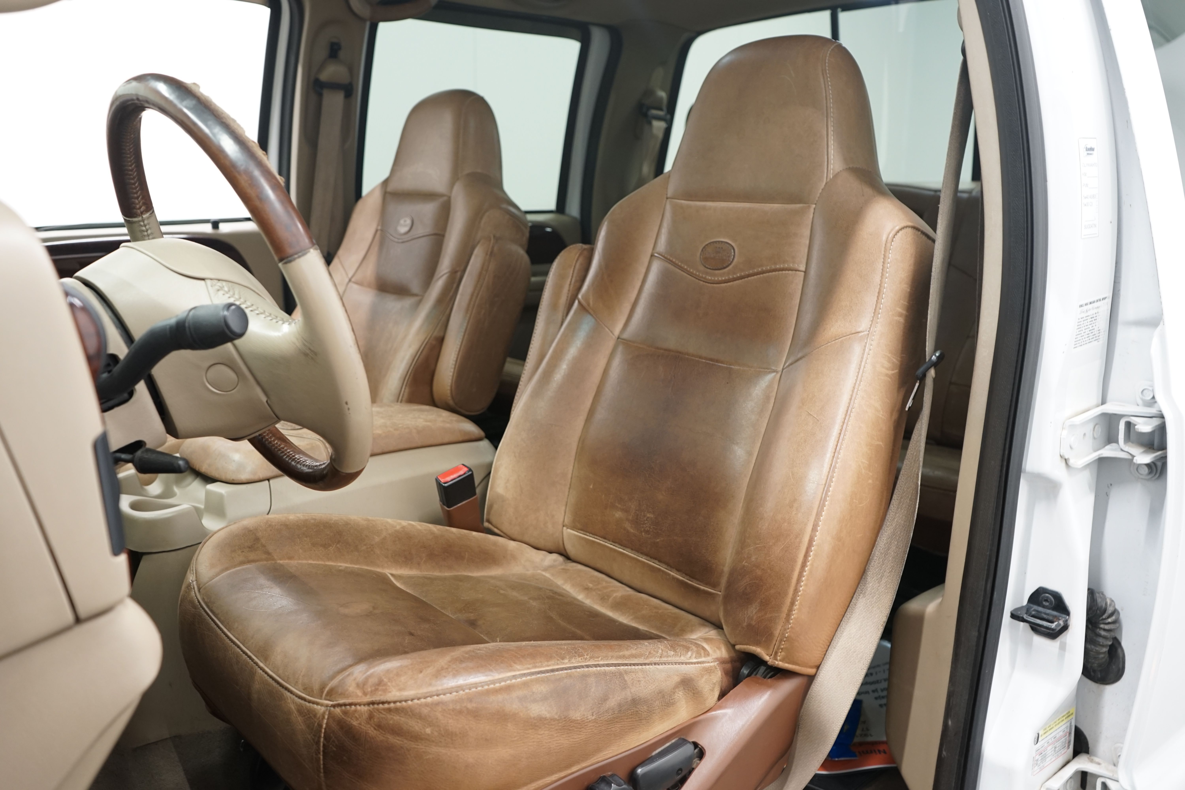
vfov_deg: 43.6
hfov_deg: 61.9
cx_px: 592
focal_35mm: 30
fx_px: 987
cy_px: 395
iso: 800
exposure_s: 1/8
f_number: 5
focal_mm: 30
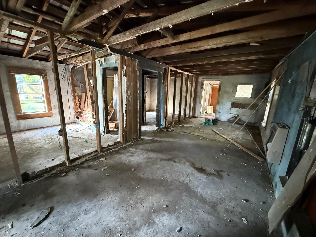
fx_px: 128
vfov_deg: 85.7
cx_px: 158
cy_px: 118
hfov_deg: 102.1
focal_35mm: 14
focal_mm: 2.22
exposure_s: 1/49
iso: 1250
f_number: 2.2
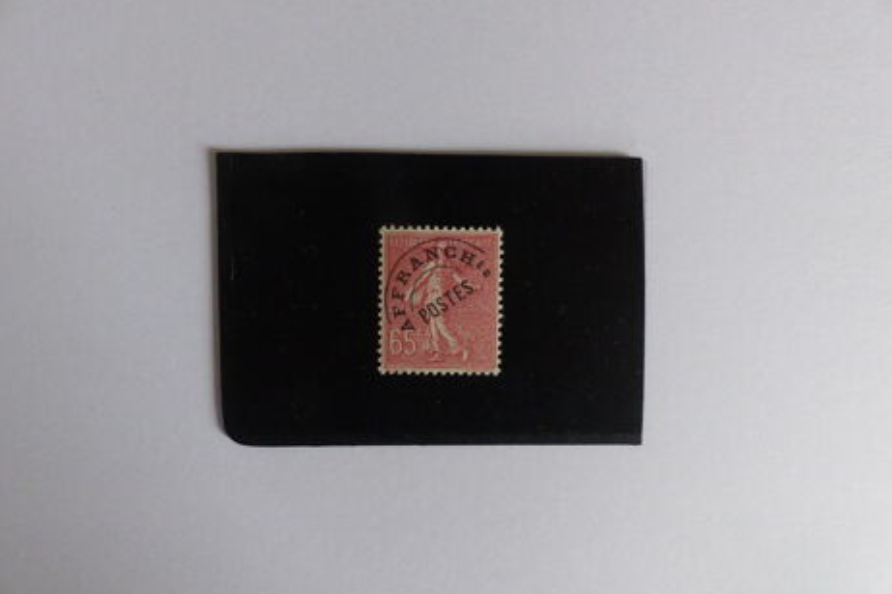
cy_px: 303
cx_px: 444
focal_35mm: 27
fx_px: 669
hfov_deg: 67.4
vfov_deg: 47.9
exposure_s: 1/60
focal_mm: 4.5
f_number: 2.8
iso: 320
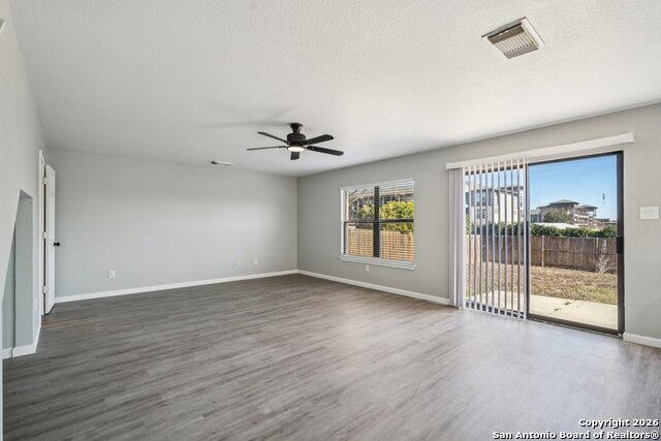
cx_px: 330
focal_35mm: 16
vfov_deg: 73.8
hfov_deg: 96.7
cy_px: 220
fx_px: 294
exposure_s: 1/90
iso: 400
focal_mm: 16
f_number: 8
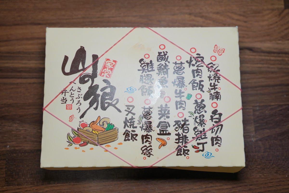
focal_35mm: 40
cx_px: 144
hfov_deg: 48.5
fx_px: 321
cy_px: 96
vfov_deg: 33.4
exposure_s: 1/80
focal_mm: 40
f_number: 4
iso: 100
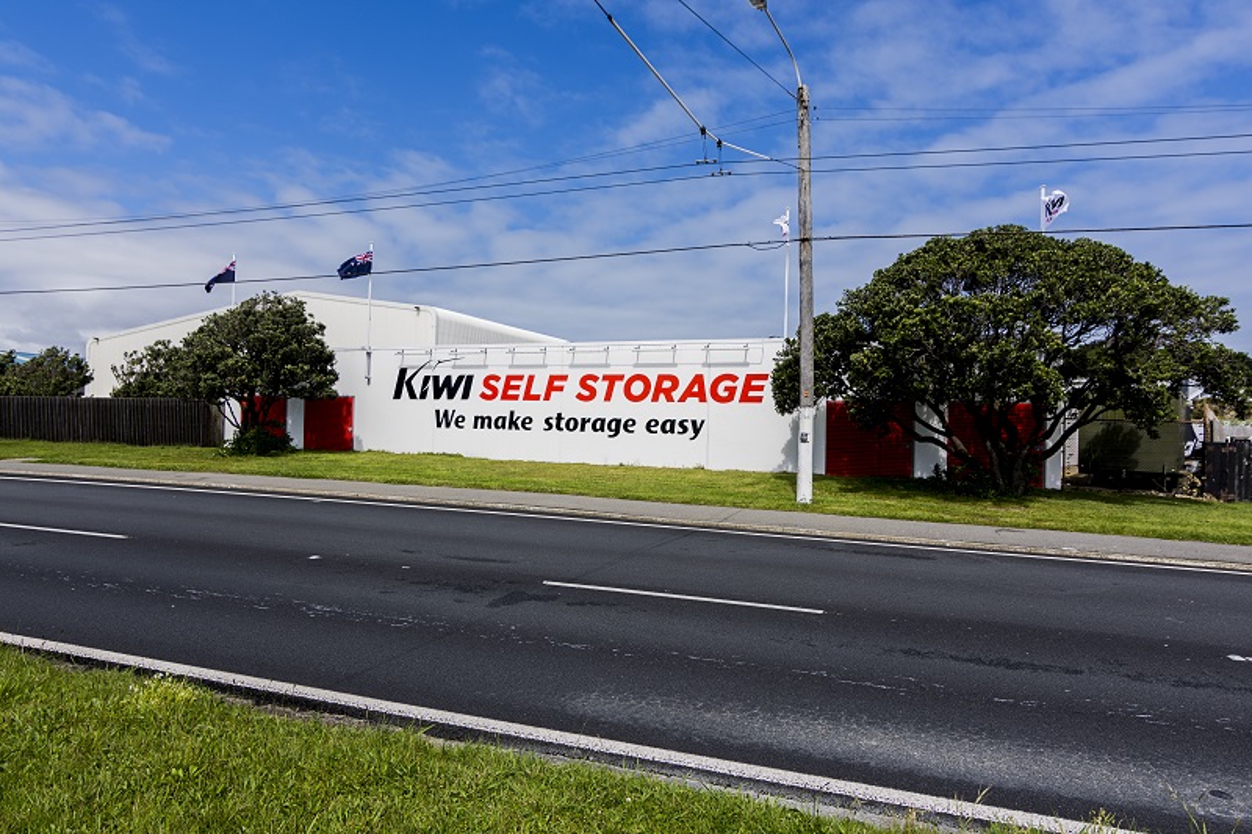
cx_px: 626
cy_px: 417
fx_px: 730
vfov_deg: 59.5
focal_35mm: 21
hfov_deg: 81.2
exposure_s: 1/320
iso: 100
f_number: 7.1
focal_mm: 14
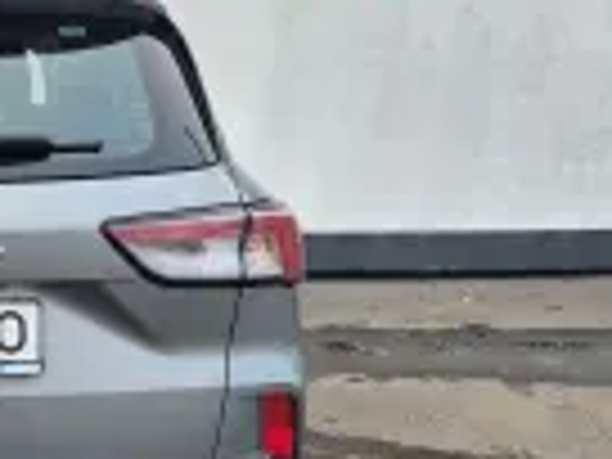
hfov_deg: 28.1
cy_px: 333
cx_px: -104
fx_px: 1078
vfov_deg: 23.8
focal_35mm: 61
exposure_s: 1/180
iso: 80
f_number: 1.8
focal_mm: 5.4
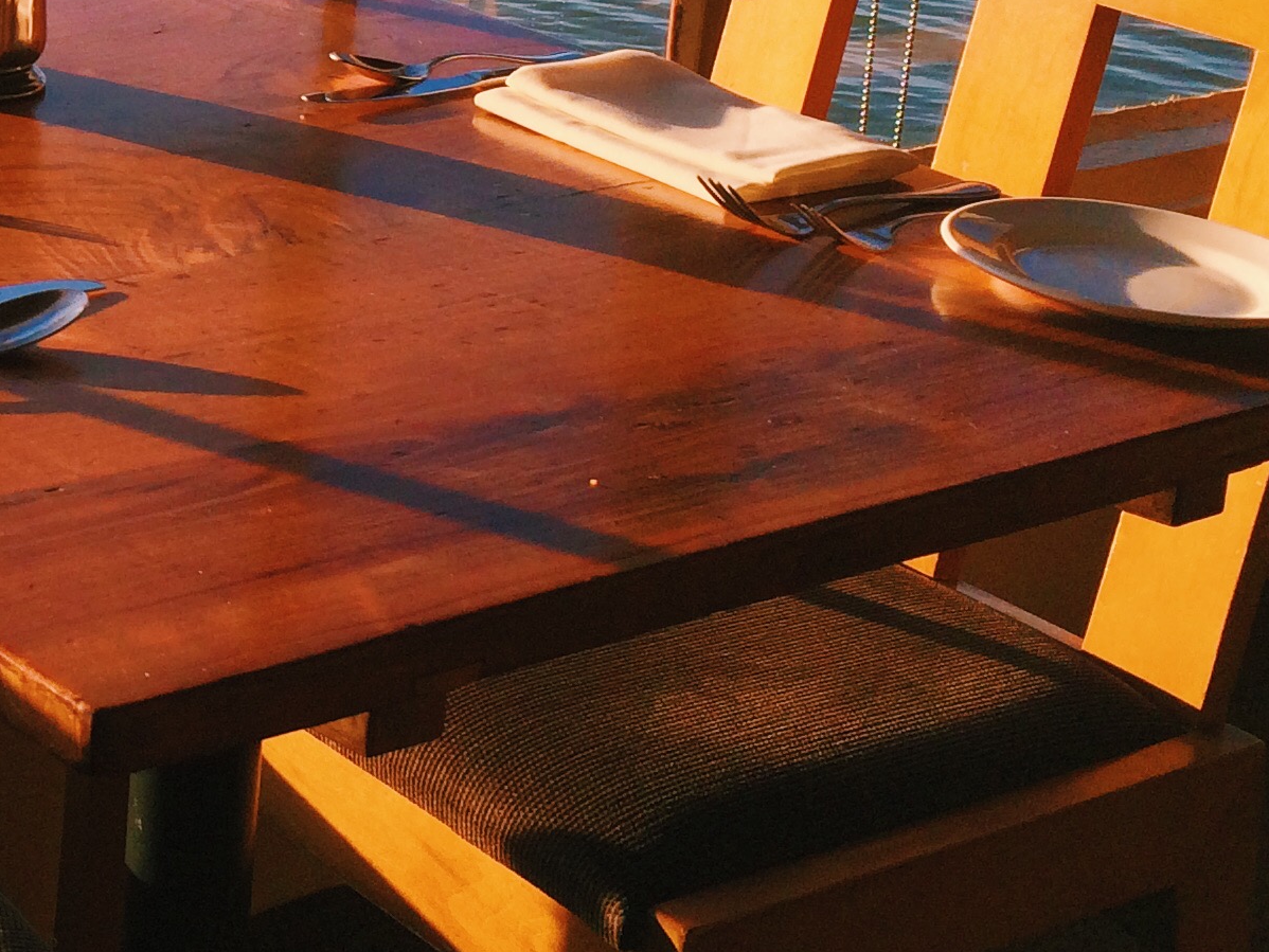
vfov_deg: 18.2
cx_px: -121
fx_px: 2897
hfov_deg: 23.2
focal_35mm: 79
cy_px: 13
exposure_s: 1/631
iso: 32
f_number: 2.2
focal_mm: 4.15
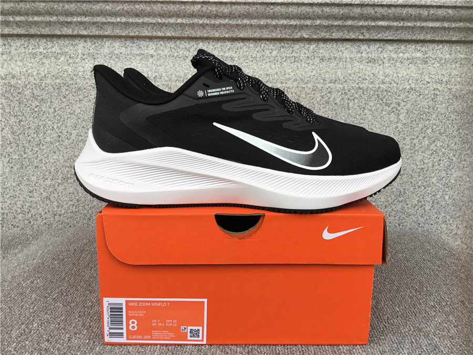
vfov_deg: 45.4
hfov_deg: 58.4
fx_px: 424
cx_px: 236
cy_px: 178
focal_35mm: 31
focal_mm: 3.3
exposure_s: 1/100
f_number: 2.4
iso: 32
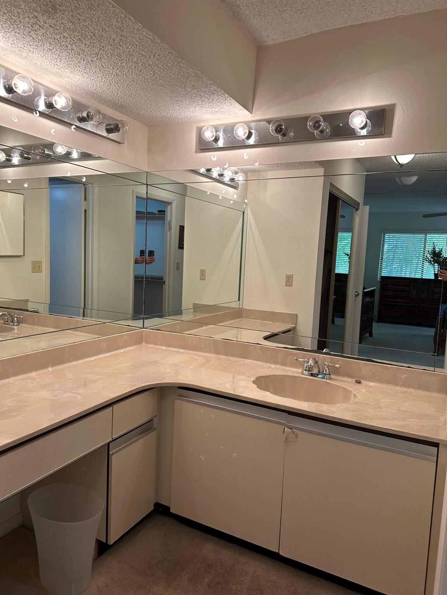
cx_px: 224
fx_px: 413
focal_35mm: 24
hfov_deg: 56.8
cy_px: 298
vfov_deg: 71.6
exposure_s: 1/120
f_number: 1.78
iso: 125
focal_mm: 6.86
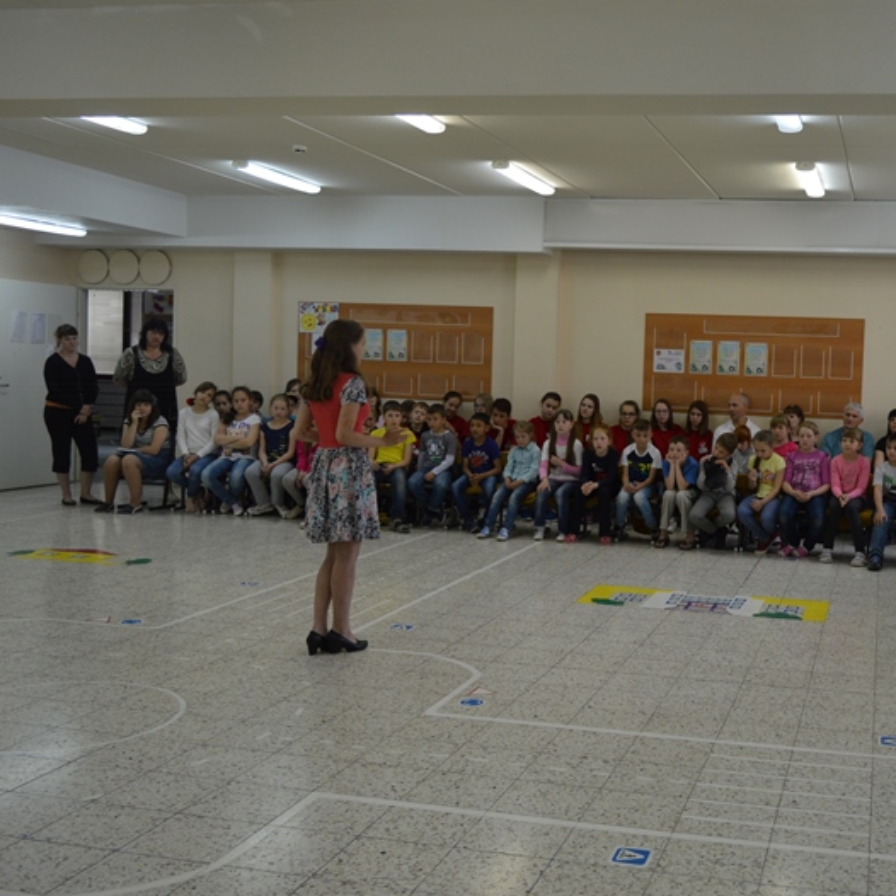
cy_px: 446
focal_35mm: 41
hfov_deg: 40.2
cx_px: 663
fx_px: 1190
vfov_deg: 41.3
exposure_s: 1/100
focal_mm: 21
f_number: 5
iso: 400
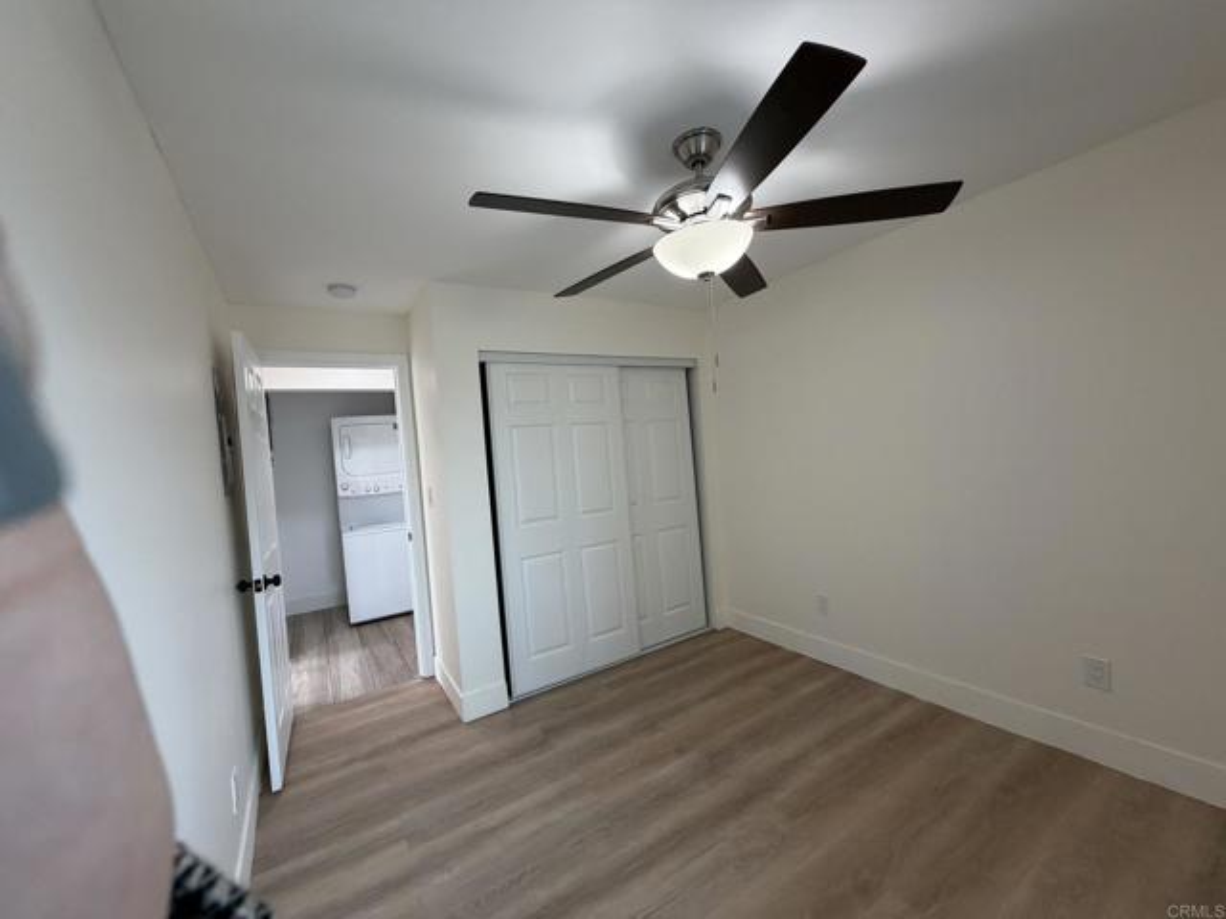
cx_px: 613
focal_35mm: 14
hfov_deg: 102.1
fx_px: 496
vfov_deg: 85.7
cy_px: 460
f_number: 2.2
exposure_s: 1/120
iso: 200
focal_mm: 2.22
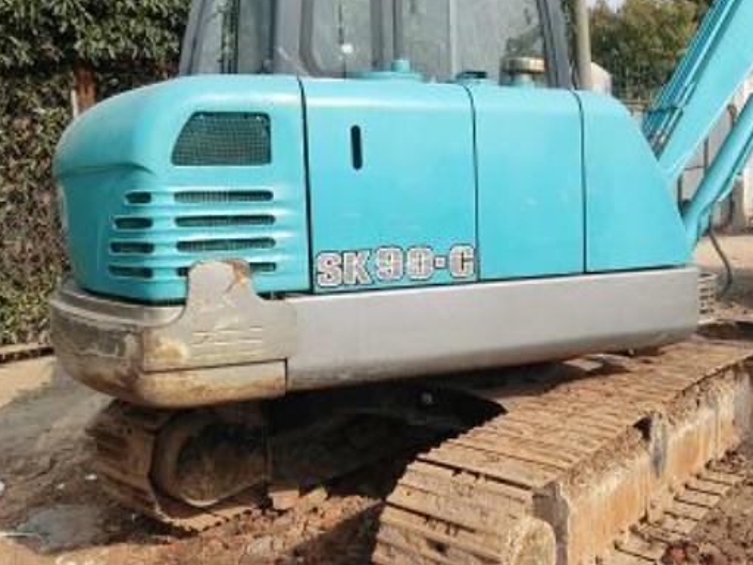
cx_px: 427
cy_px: 284
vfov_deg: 40.7
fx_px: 761
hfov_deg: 52.5
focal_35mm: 35
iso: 100
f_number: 8.8
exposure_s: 1/125
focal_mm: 5
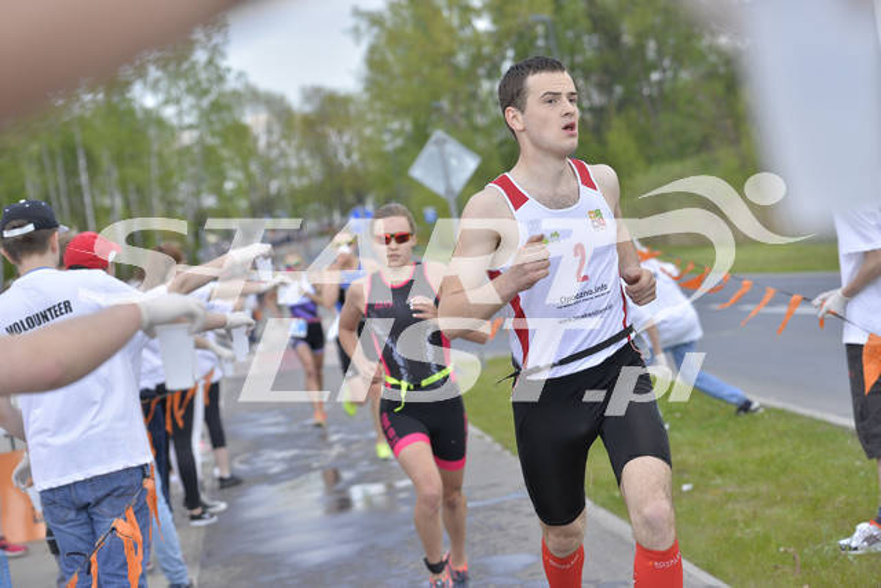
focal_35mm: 80
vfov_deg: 17.1
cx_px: 440
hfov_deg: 25.4
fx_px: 1958
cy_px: 294
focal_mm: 80
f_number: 4
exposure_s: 1/2500
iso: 400
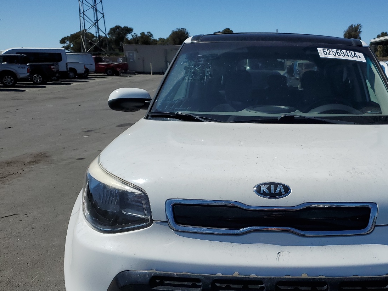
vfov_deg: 37.3
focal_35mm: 38
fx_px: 426
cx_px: 275
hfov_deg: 47.7
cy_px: 193
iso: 50
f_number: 1.5
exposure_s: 1/10000
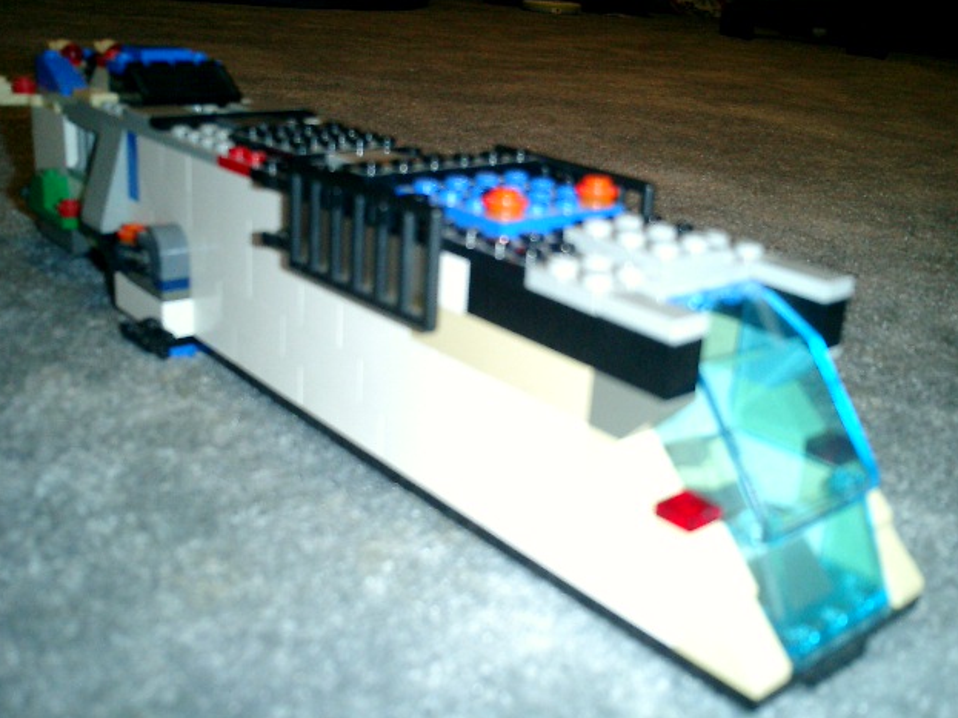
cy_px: 355
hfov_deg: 50.1
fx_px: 1024
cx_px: 487
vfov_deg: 38.7
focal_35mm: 37
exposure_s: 1/30
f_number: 3.2
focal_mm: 7.5
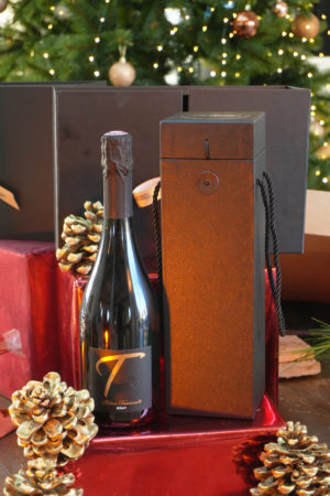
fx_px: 1031
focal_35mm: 75
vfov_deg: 27.0
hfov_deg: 18.2
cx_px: 165
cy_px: 248
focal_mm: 50
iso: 500
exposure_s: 1/50
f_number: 5.6
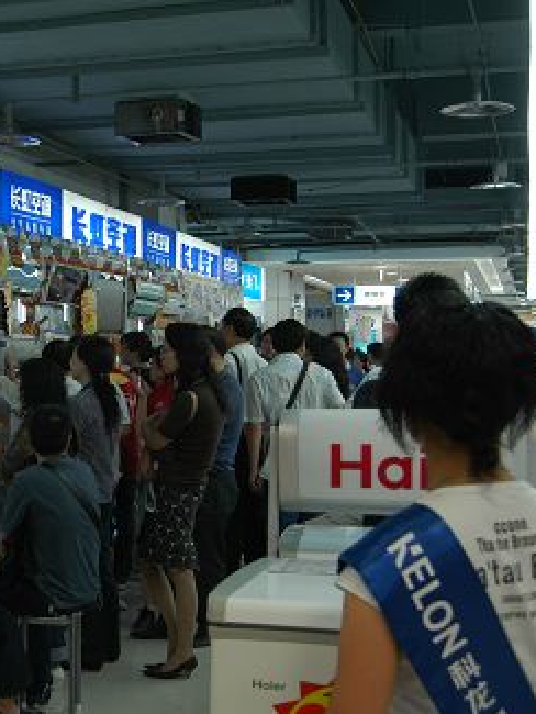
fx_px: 1279
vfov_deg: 31.2
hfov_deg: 22.8
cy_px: 360
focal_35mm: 62
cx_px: 11
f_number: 5
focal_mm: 28
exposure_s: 1/50
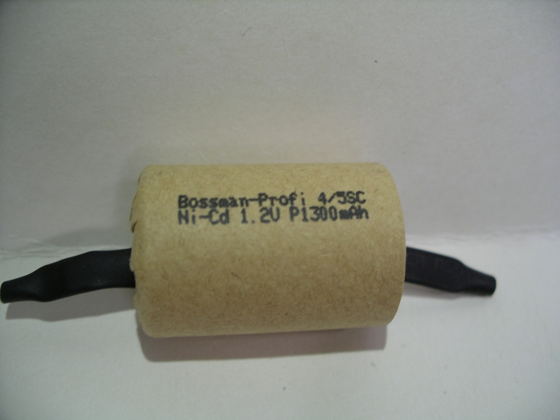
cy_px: 210
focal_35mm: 37
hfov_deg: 50.1
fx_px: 599
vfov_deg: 38.7
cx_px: 280
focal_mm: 7.8
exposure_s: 1/60
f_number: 2.8
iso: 64
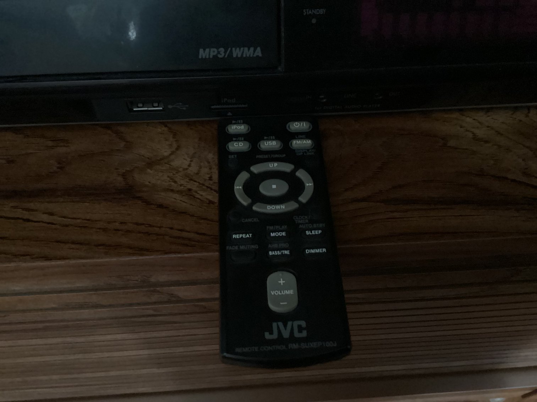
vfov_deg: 45.4
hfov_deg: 58.3
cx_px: 268
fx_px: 481
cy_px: 201
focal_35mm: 31
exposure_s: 1/15
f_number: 2.4
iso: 800
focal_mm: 3.3
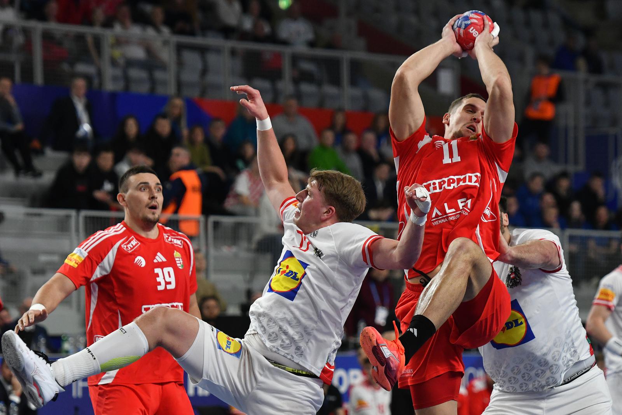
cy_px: 208
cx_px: 311
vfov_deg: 10.2
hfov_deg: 15.2
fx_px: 2333
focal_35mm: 135
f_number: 5
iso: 1600
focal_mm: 135
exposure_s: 1/1600
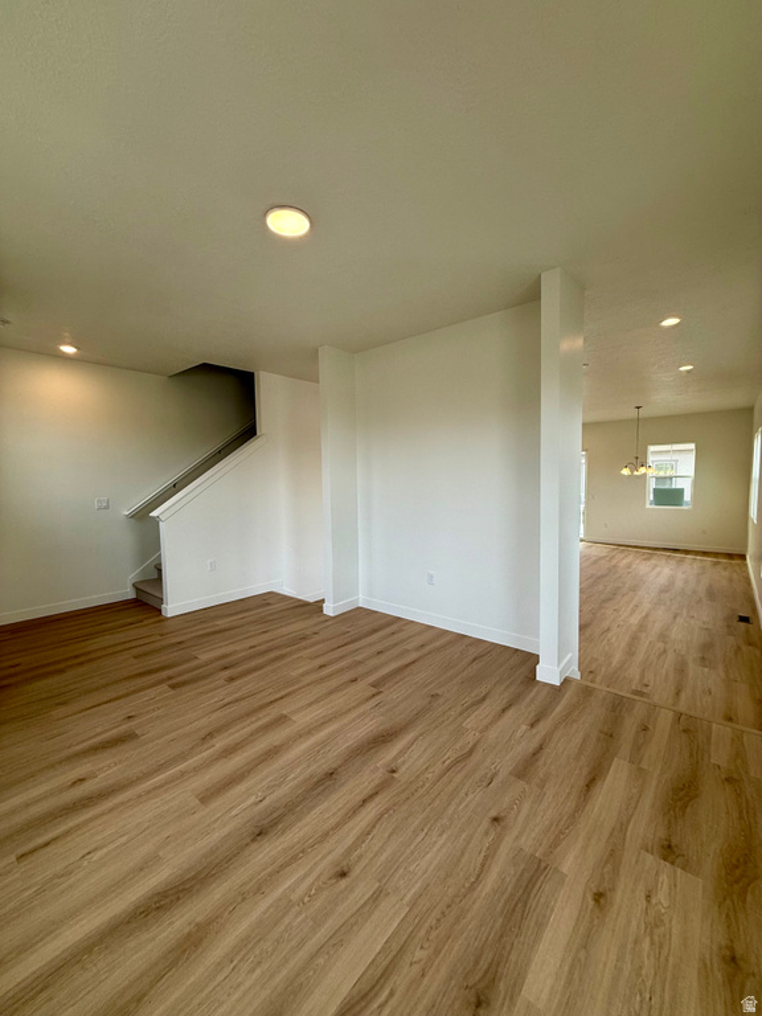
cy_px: 508
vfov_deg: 102.1
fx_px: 411
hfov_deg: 85.7
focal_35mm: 14
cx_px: 381
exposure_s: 1/125
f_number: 2.2
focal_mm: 2.22
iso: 50
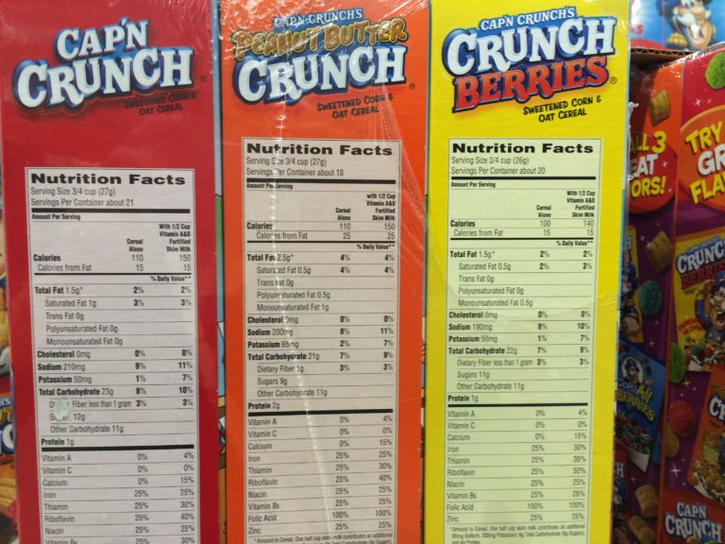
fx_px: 607
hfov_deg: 61.7
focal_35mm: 29
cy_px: 272
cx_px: 362
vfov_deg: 48.2
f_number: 2.2
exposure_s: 1/30
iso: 80
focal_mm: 4.15
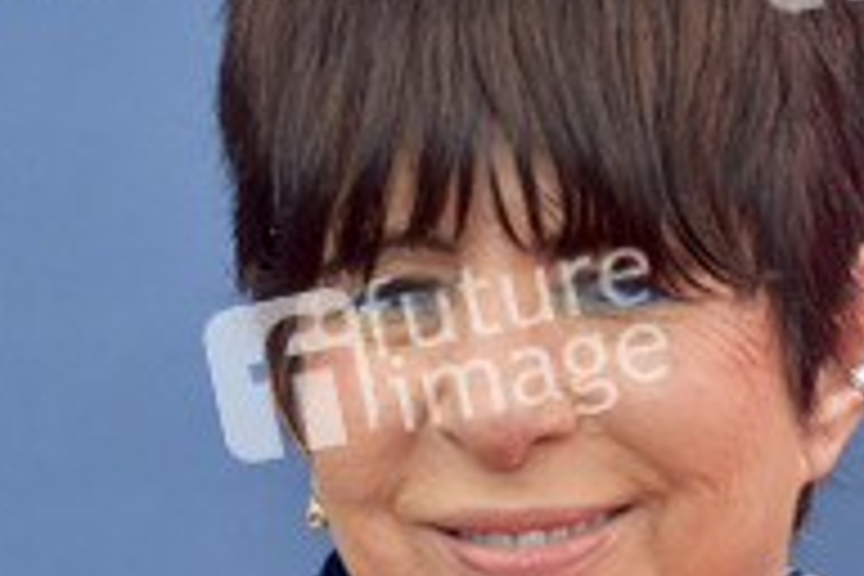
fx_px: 4896
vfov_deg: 6.7
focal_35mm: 204
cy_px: 580
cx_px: 569
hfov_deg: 10.1
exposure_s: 1/250
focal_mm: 98
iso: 320
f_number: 7.1
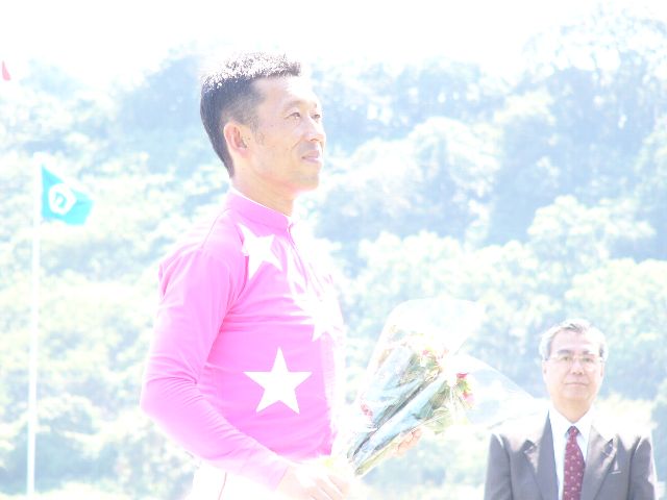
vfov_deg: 6.6
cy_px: 250
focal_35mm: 224
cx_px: 334
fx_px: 4316
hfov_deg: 8.8
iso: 50
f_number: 4
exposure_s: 1/60
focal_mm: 37.3
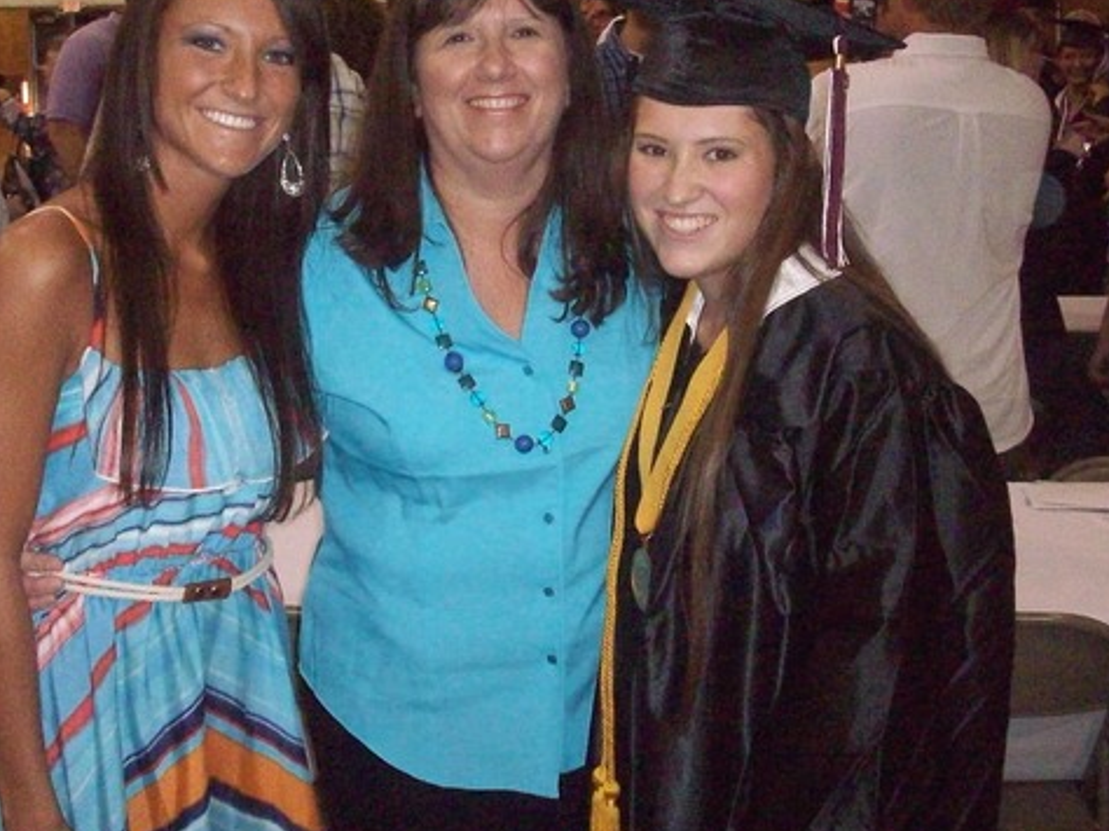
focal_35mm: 50
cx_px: 519
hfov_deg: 38.2
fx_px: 1601
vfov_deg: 29.1
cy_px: 414
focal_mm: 6.2
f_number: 2.8
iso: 800
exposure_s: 1/128
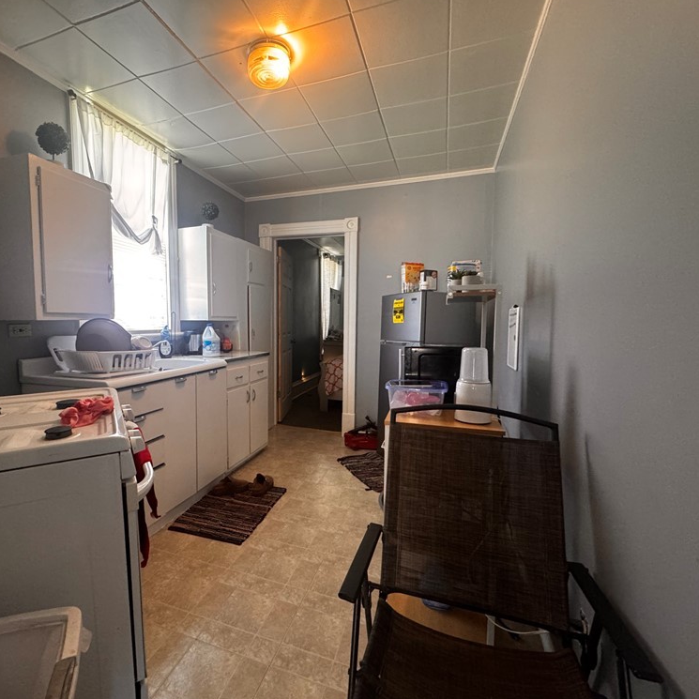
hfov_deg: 83.2
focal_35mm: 17
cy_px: 349
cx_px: 289
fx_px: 388
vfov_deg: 84.0
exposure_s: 1/60
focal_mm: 2.22
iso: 500
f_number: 2.2
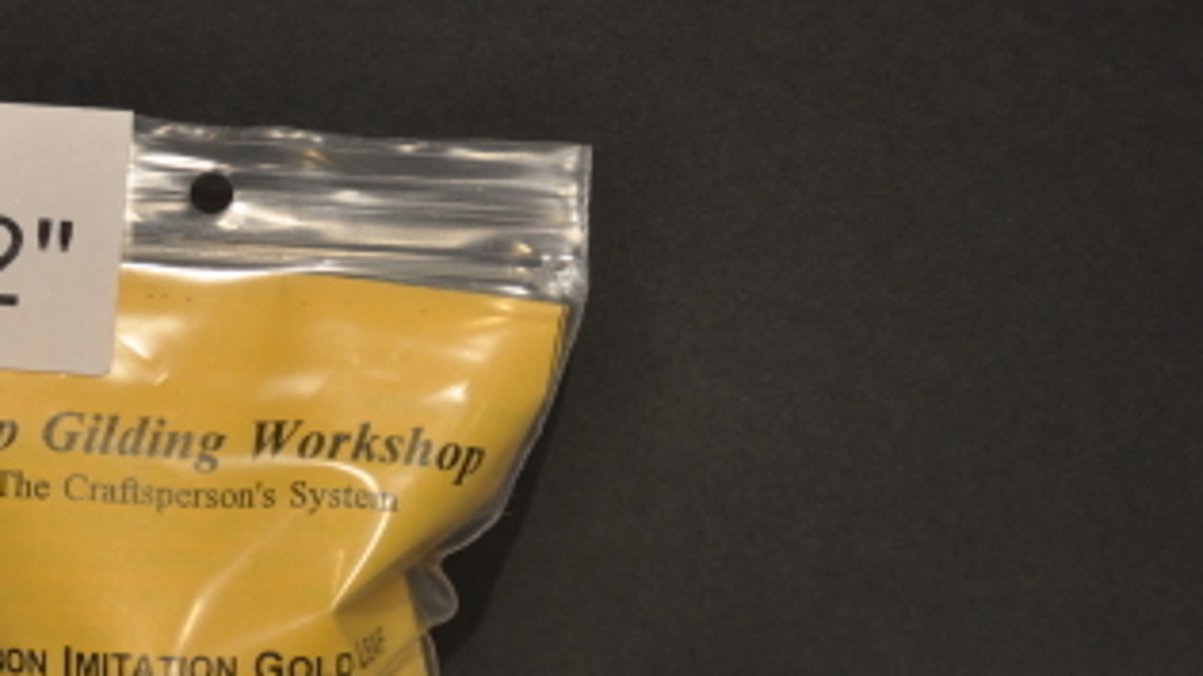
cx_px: 309
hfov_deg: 24.2
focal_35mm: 87
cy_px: 649
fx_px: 2774
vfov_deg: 13.7
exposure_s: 1/125
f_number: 4.5
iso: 250
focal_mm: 29
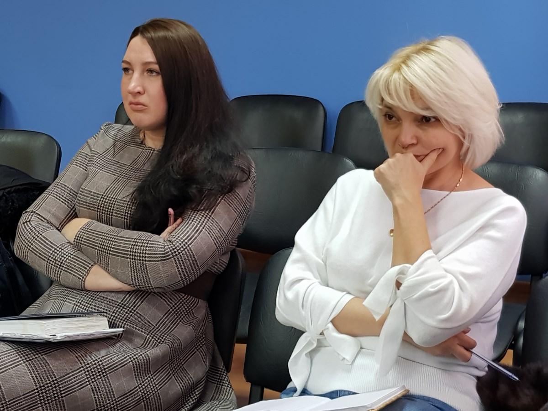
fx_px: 412
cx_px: 274
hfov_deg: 67.3
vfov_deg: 53.1
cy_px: 206
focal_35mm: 26
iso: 200
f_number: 1.7
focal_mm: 4.2
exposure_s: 1/50
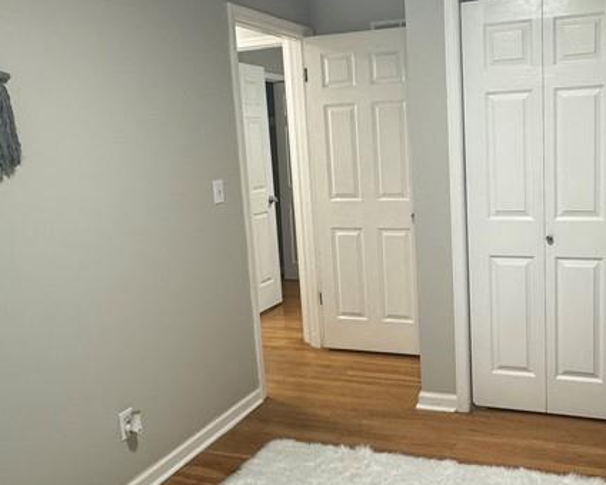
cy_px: 225
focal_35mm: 33
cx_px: 410
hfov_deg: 53.0
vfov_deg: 44.5
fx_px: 592
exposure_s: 1/60
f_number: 2.2
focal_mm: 2.22
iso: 200
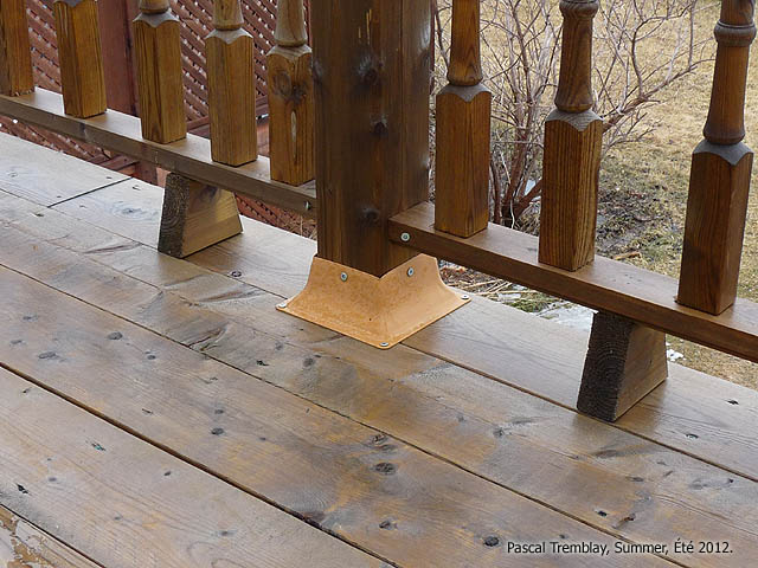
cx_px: 379
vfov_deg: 24.4
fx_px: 1314
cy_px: 284
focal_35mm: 60
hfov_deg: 32.2
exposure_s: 1/125
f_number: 4
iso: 100
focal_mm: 6
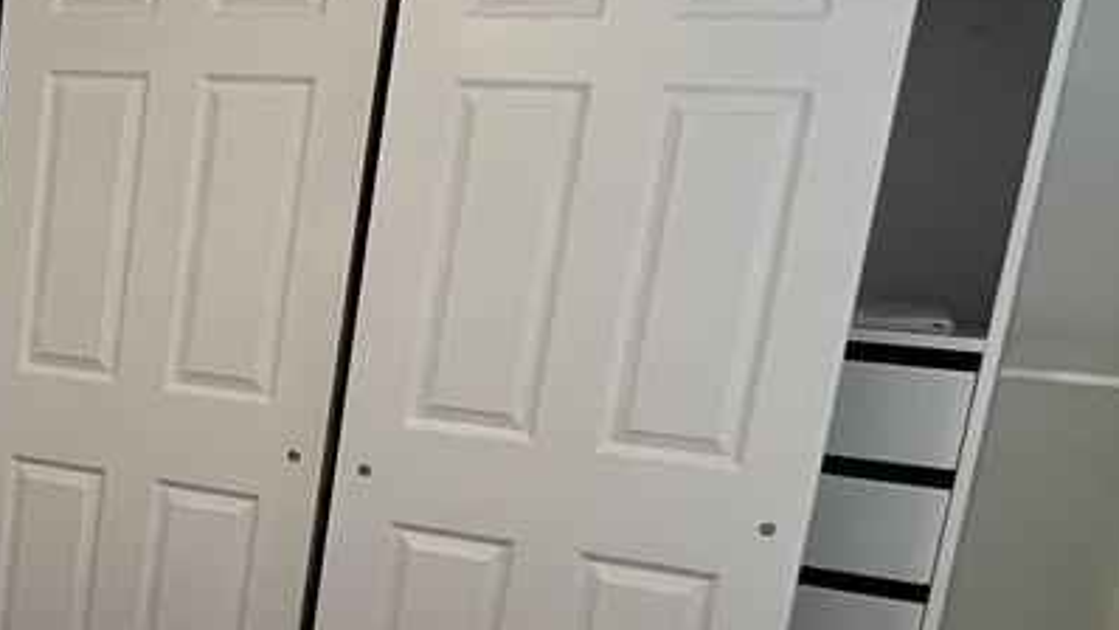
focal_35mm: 57
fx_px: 1691
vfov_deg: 20.6
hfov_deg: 29.9
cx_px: -304
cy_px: 588
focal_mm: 1.57
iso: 250
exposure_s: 1/120
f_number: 1.8
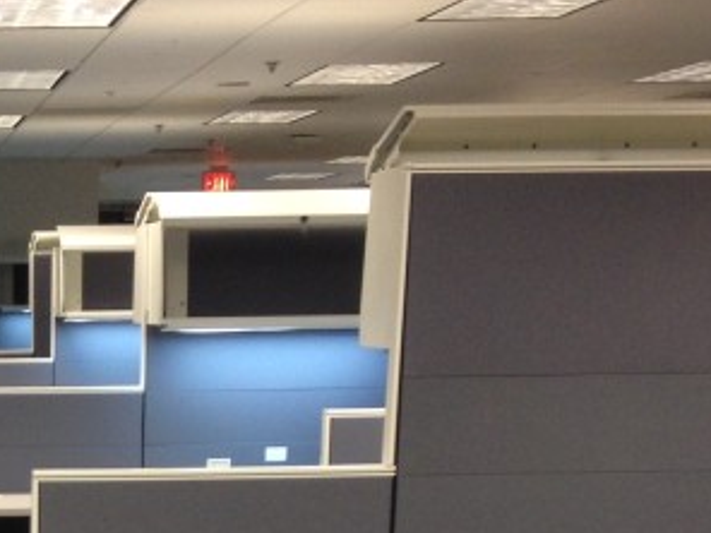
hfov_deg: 15.8
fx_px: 2485
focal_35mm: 121
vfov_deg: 11.5
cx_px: -89
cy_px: 903
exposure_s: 1/20
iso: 64
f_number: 2.4
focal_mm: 4.28
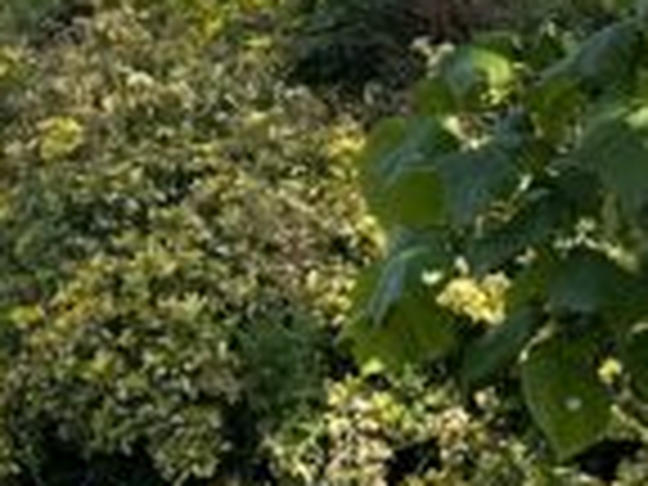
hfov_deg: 11.8
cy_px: -605
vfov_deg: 8.5
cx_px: -202
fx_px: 3051
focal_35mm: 163
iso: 80
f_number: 1.78
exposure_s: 1/2882
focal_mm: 6.86
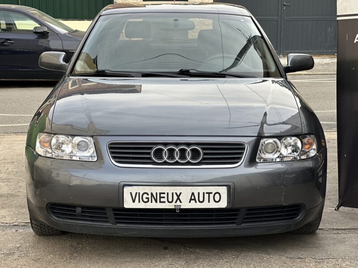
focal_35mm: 77
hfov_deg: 25.3
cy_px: 134
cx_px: 179
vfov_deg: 19.1
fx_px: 796
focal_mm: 9
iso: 32
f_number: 2.8
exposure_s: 1/121
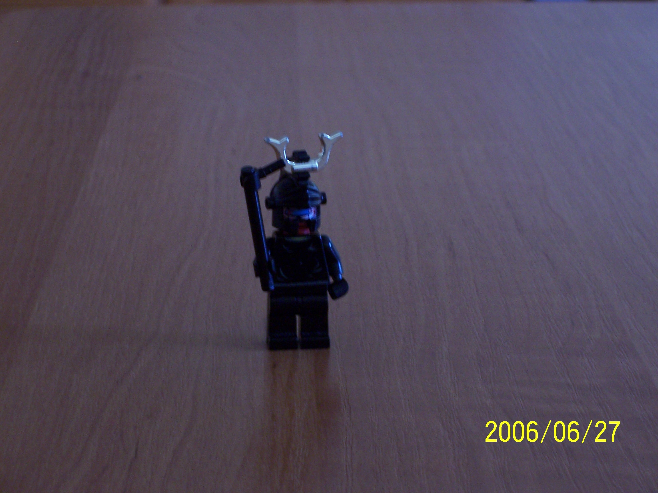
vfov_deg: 14.5
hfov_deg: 19.3
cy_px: 246
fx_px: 1939
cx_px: 329
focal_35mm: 102
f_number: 4.6
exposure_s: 1/8
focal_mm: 16.8
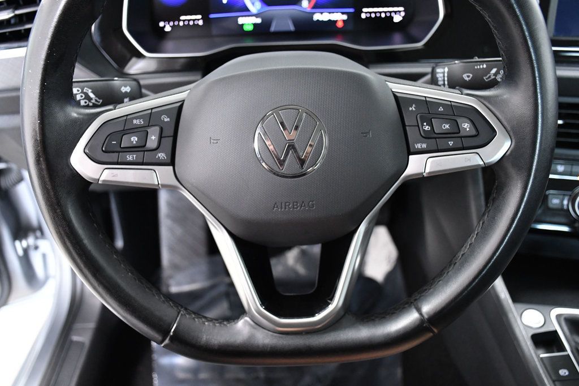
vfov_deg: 36.8
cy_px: 193
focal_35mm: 36
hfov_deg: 53.1
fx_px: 579
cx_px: 290
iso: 2500
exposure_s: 1/80
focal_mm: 24
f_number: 4.5
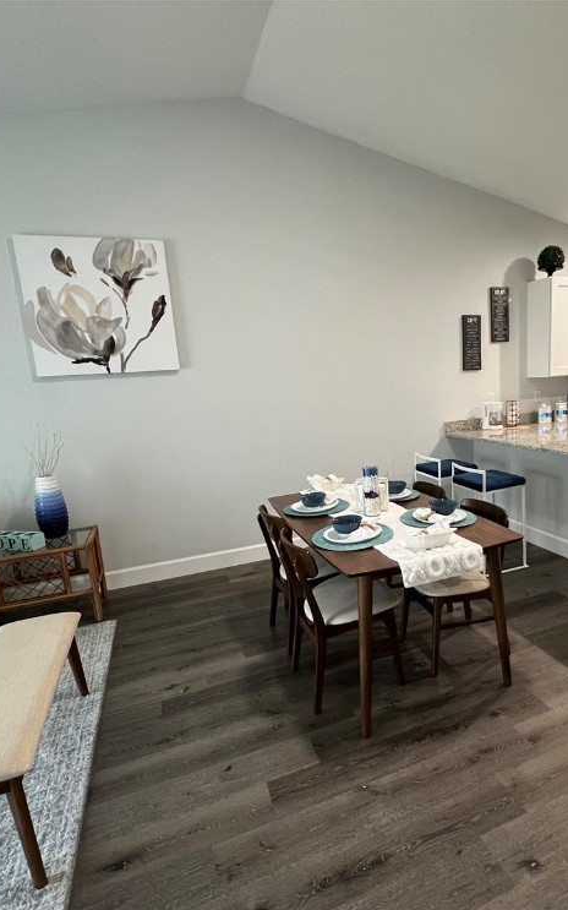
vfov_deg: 88.0
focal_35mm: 19
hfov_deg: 60.8
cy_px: 469
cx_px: 377
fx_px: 471
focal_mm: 1.57
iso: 250
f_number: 1.8
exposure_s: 1/60
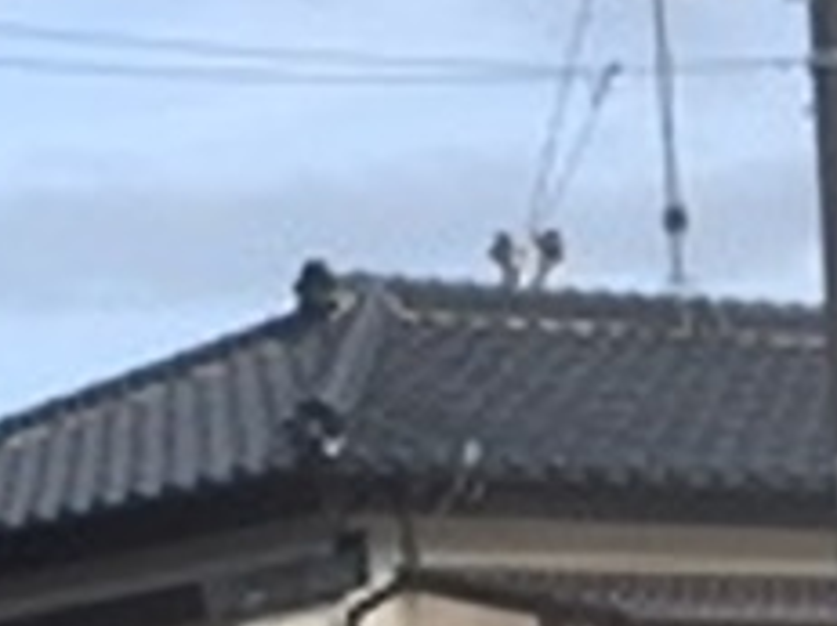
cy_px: 800
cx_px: -51
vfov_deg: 7.3
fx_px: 4858
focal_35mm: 201
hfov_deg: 9.8
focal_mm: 4.15
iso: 25
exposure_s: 1/1221
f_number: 2.2
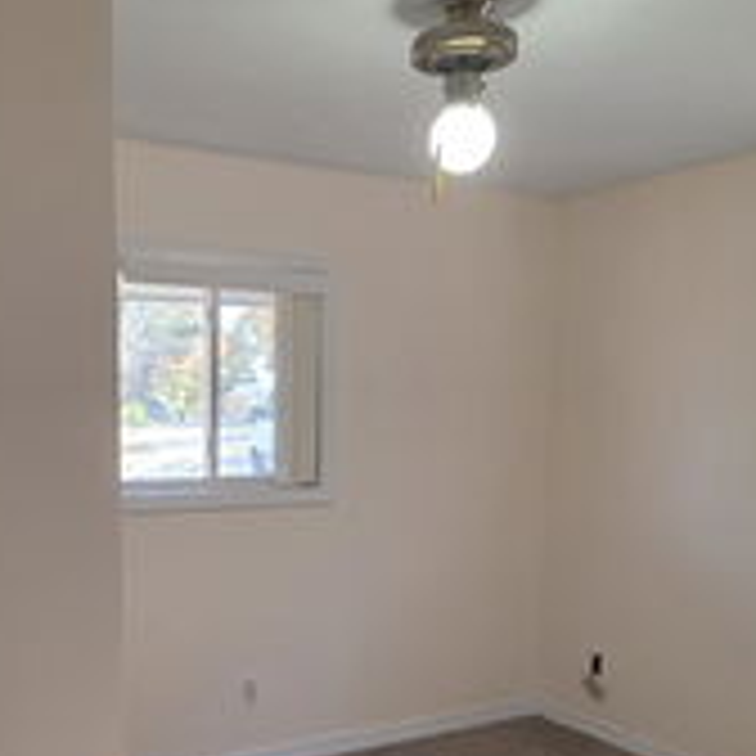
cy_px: 500
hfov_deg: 46.1
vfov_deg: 46.5
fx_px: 865
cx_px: 220
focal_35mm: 35
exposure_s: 1/120
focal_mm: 2.2
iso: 160
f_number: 1.9
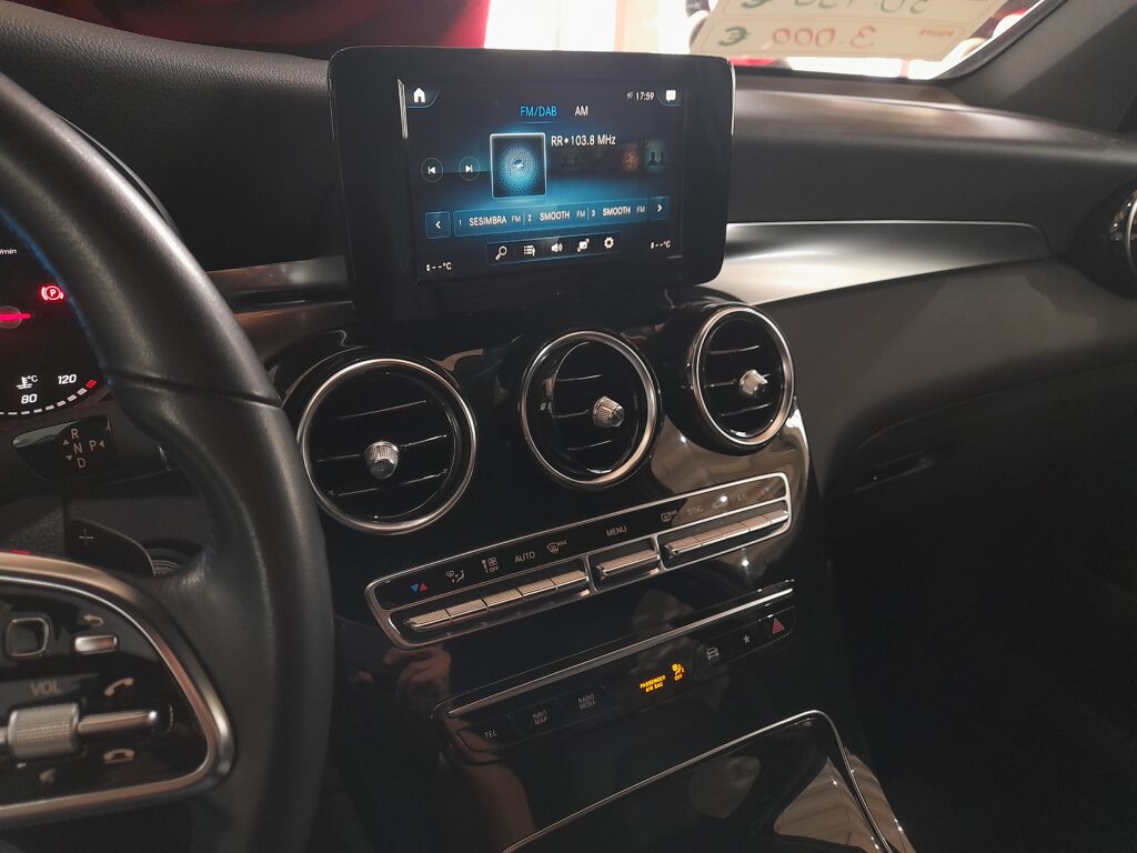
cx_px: 568
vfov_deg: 54.9
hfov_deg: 69.4
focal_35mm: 25
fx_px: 821
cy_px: 426
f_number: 2
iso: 250
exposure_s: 1/50
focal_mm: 4.6
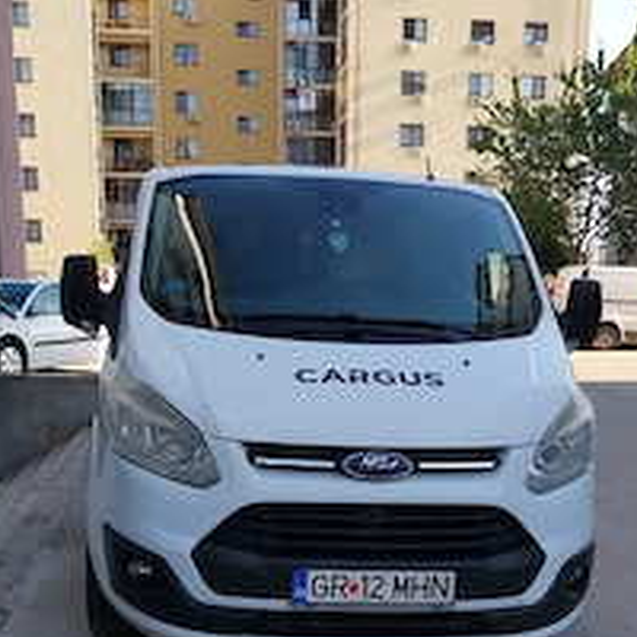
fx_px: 958
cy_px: 503
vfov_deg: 35.7
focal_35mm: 46
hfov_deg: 36.8
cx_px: 338
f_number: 1.8
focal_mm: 4
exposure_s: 1/263
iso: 25
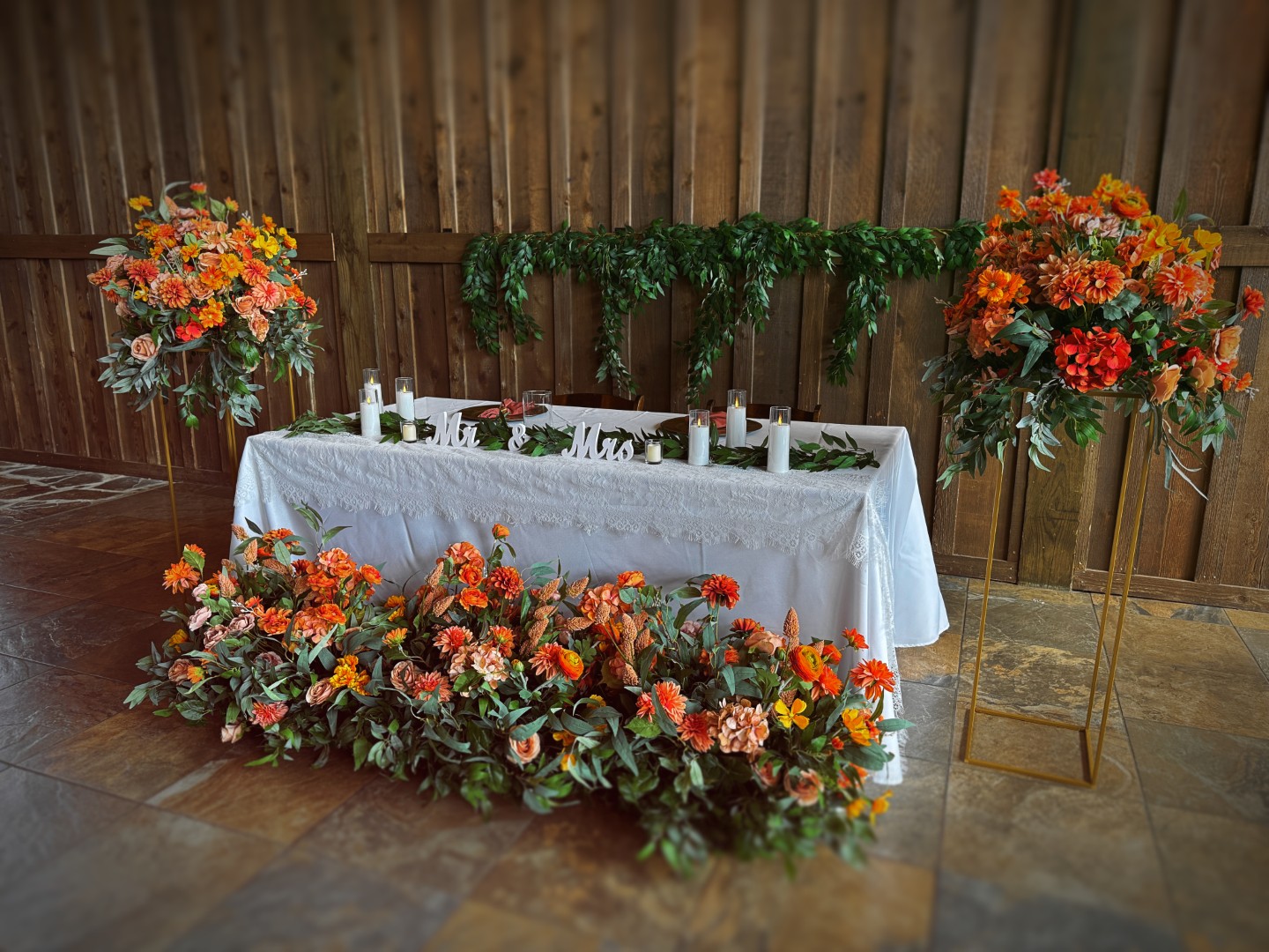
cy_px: 476
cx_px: 634
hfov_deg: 71.6
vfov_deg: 56.8
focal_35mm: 24
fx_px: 880
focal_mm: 6.76
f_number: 1.78
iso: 100
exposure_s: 1/120
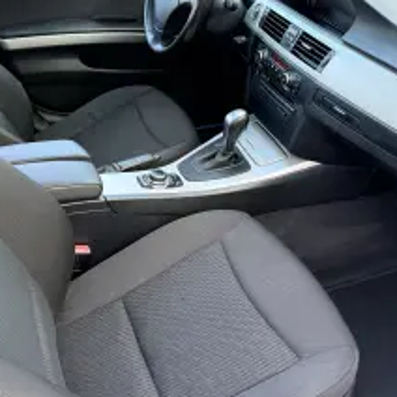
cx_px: 200
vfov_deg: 46.0
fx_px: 467
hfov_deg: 46.0
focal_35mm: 36
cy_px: 178
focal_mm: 6.76
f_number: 1.78
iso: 200
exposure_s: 1/96
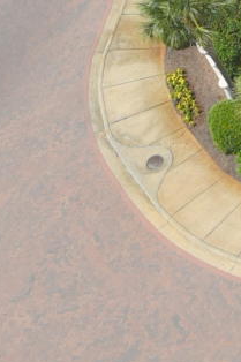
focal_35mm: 223
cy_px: -194
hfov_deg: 6.0
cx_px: 447
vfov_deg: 9.0
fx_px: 2242
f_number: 11
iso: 200
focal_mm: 35
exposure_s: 1/500
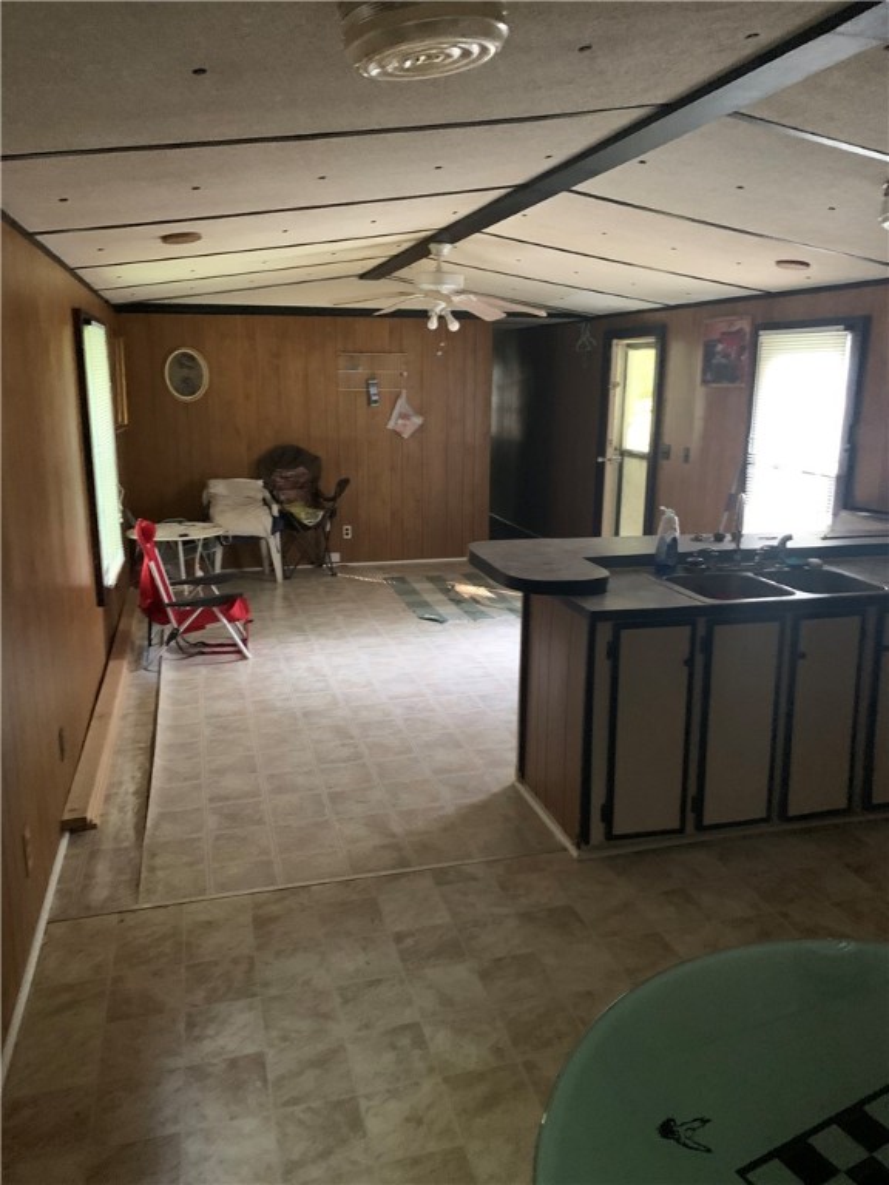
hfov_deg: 53.1
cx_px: 444
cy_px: 592
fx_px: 890
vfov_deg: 67.3
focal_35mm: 26
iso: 640
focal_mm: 4.25
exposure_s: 1/30
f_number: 1.8
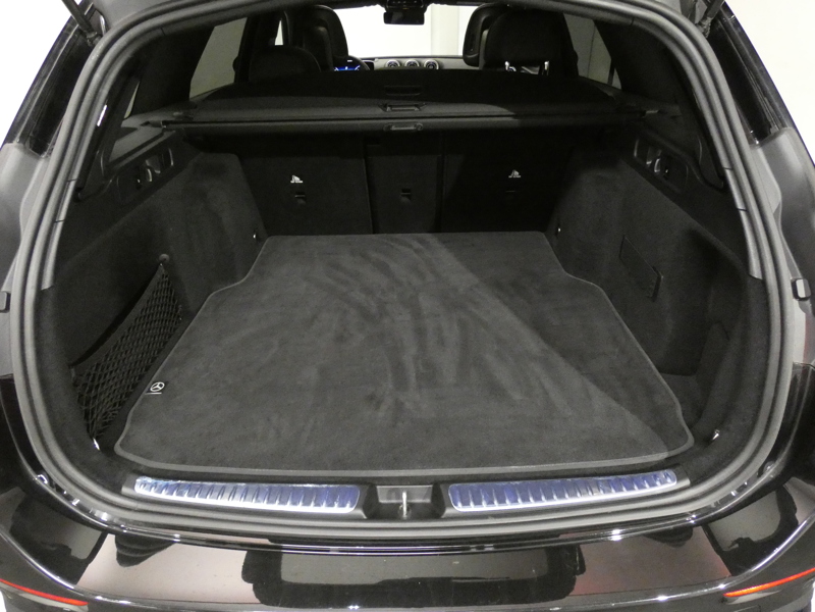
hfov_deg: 79.0
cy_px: 306
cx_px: 408
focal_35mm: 21
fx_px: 494
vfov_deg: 63.4
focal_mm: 3.7
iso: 1600
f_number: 2.8
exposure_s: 1/30
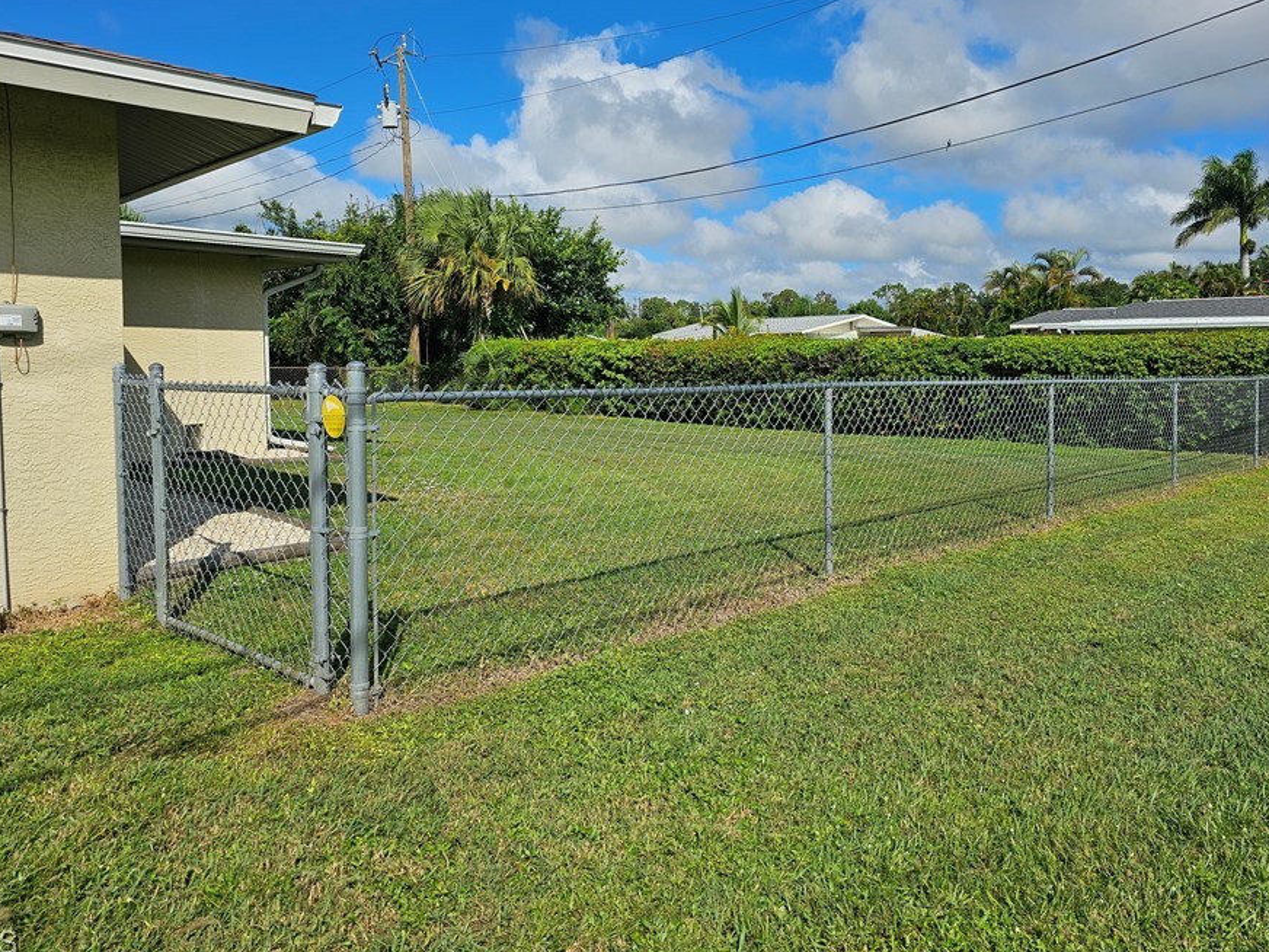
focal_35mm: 27
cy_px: 416
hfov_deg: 65.3
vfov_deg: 51.2
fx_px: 990
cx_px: 624
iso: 12
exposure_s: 1/1834
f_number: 1.7
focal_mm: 6.3
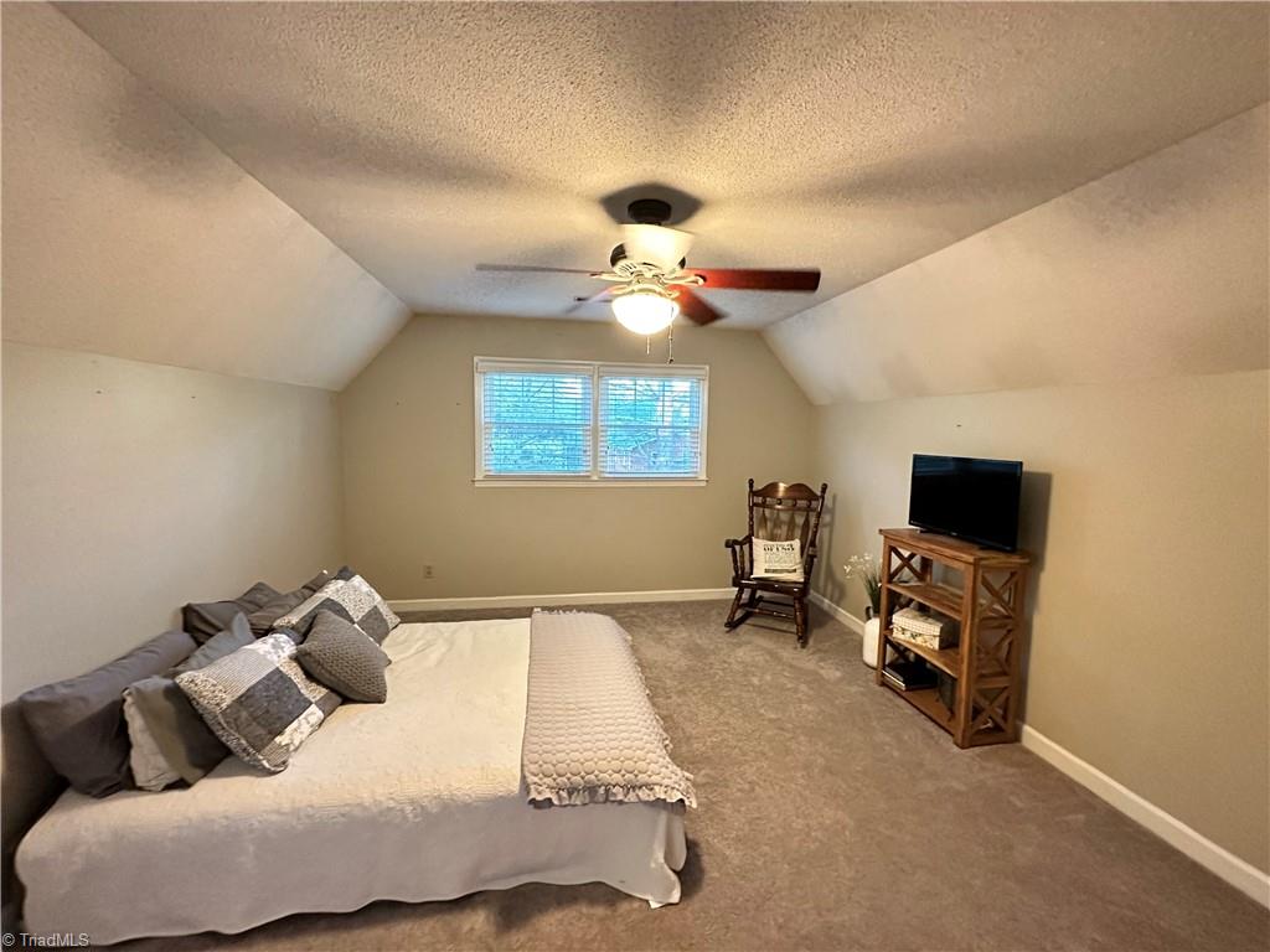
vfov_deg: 85.7
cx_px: 635
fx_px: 514
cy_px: 476
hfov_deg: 102.1
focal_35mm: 14
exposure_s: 1/40
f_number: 2.2
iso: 1000
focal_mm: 2.22
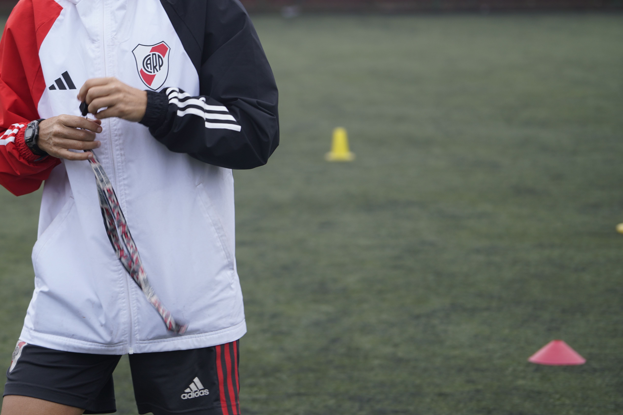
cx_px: 146
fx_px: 2786
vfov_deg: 8.5
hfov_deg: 12.7
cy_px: 130
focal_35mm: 161
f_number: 4
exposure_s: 1/160
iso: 125
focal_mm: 103
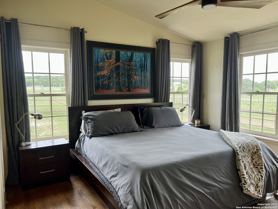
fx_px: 209
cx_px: 139
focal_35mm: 26
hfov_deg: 67.3
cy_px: 104
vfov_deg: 53.1
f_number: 1.5
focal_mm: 5.7
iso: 40
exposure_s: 1/256
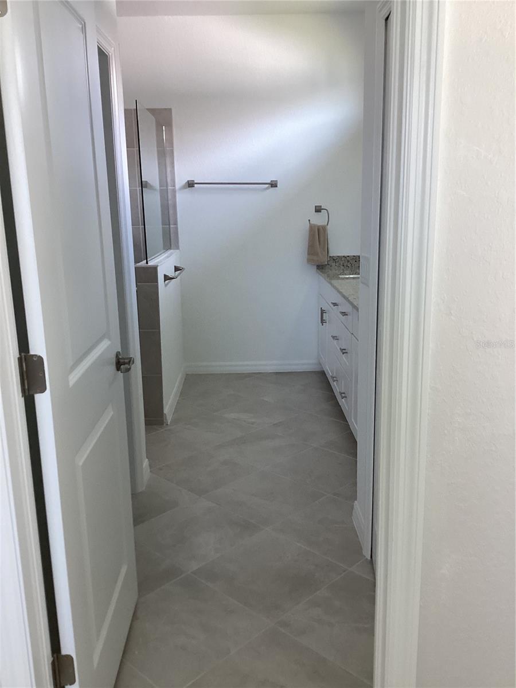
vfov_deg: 58.4
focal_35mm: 31
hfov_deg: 45.4
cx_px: 258
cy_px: 344
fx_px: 616
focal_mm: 3.3
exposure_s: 1/60
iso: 160
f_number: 2.4
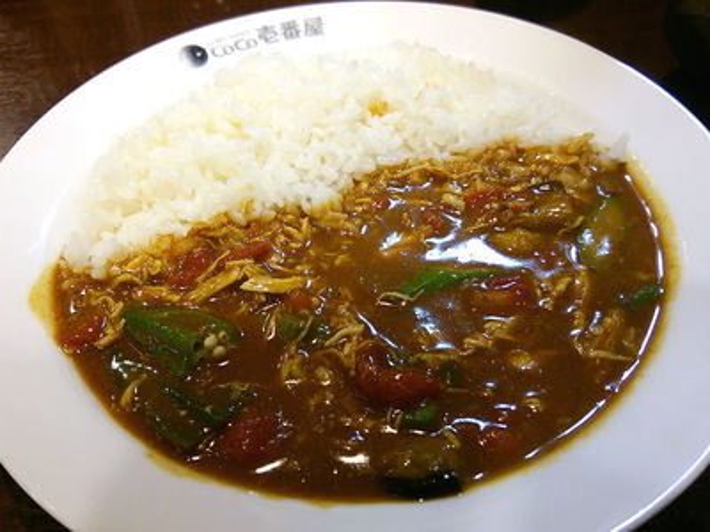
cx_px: 355
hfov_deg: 60.0
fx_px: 615
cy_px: 266
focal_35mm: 30
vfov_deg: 46.8
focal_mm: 4.06
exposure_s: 1/48
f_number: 1.94
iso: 80
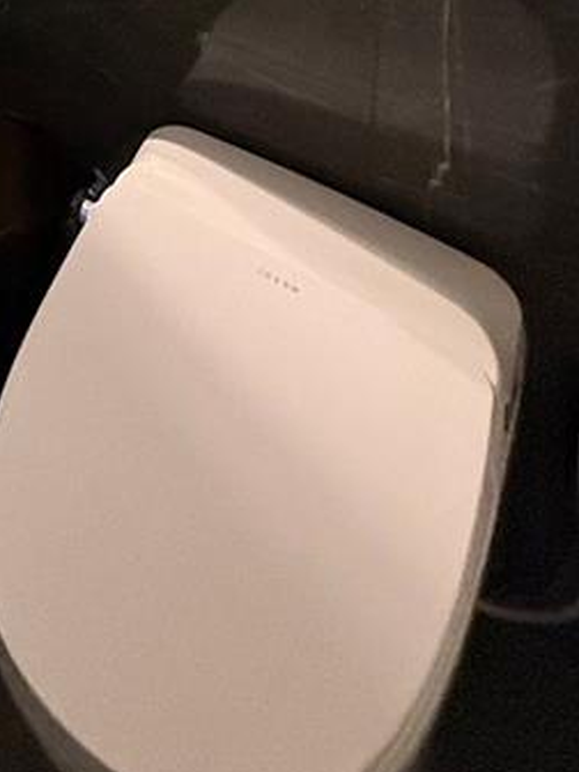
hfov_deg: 22.6
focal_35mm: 50
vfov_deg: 24.2
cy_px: -519
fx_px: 1115
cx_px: -333
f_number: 2.2
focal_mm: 2.22
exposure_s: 1/60
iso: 500
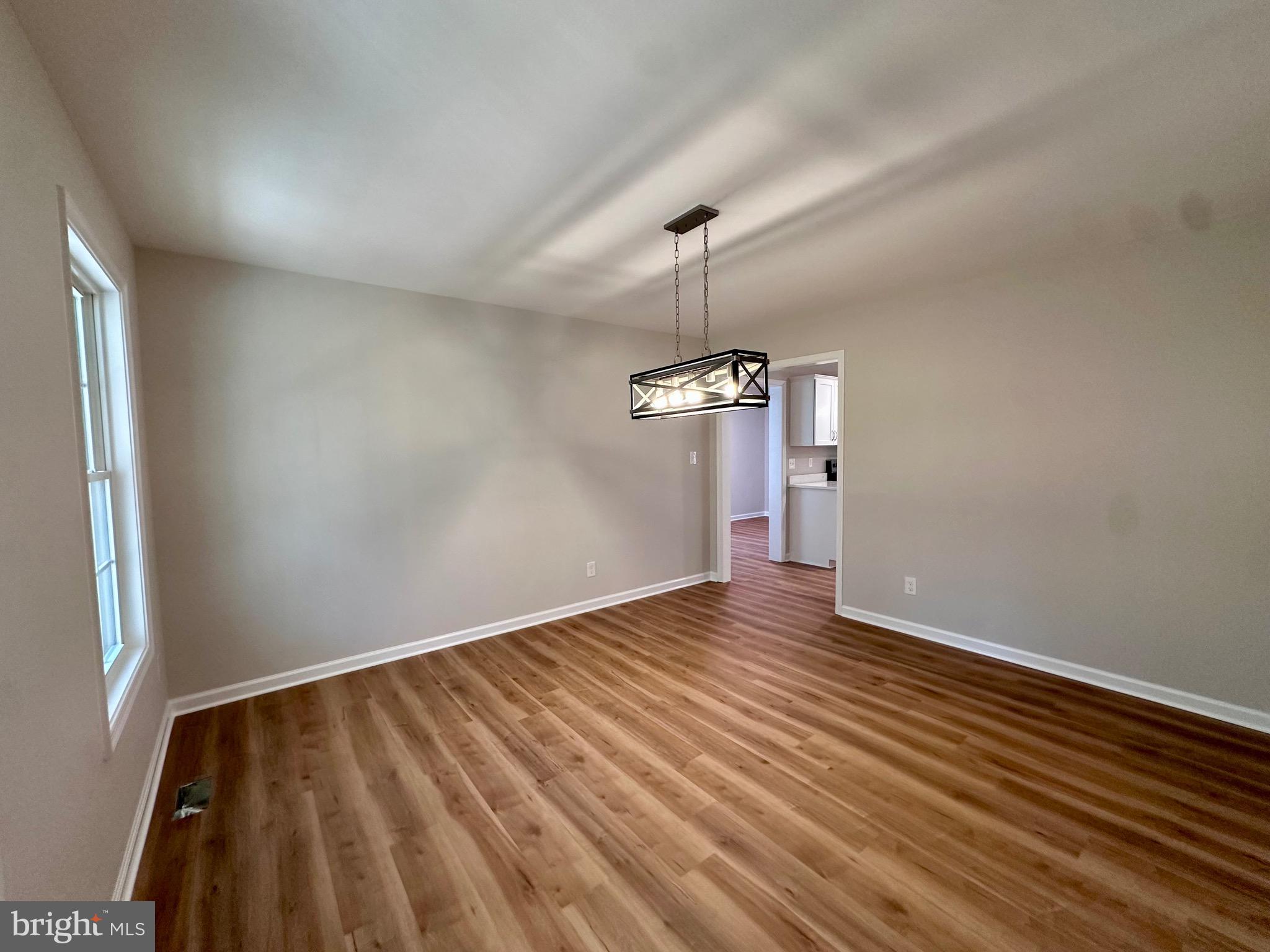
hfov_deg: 102.1
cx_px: 635
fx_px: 514
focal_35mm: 14
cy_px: 476
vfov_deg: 85.7
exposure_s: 1/120
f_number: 2.2
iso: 250
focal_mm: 2.22
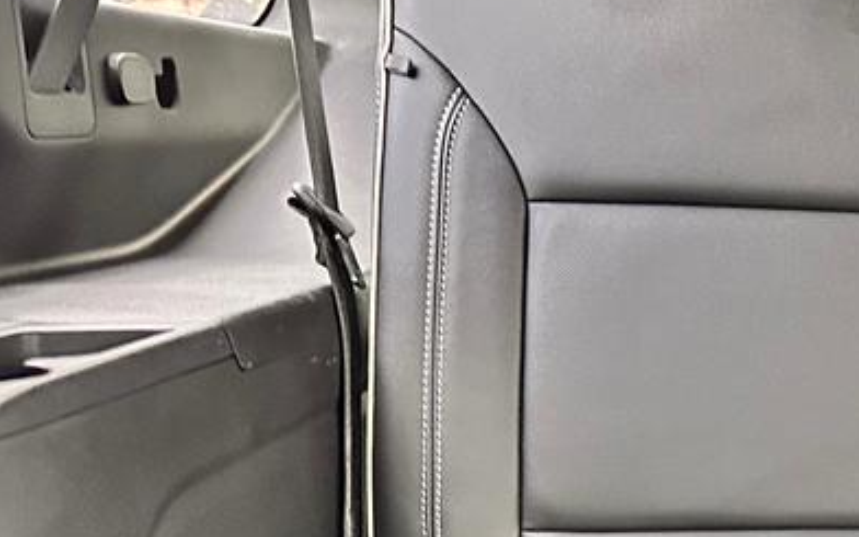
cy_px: 561
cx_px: 1293
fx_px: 1943
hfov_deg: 21.1
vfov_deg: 15.4
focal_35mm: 83
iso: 1000
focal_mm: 6.86
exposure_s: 1/42
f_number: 1.78
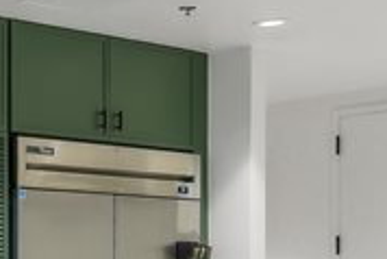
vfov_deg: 12.4
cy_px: 304
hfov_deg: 16.1
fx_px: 1162
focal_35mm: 108
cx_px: -304
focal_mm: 16
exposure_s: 1/4
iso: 100
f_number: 11
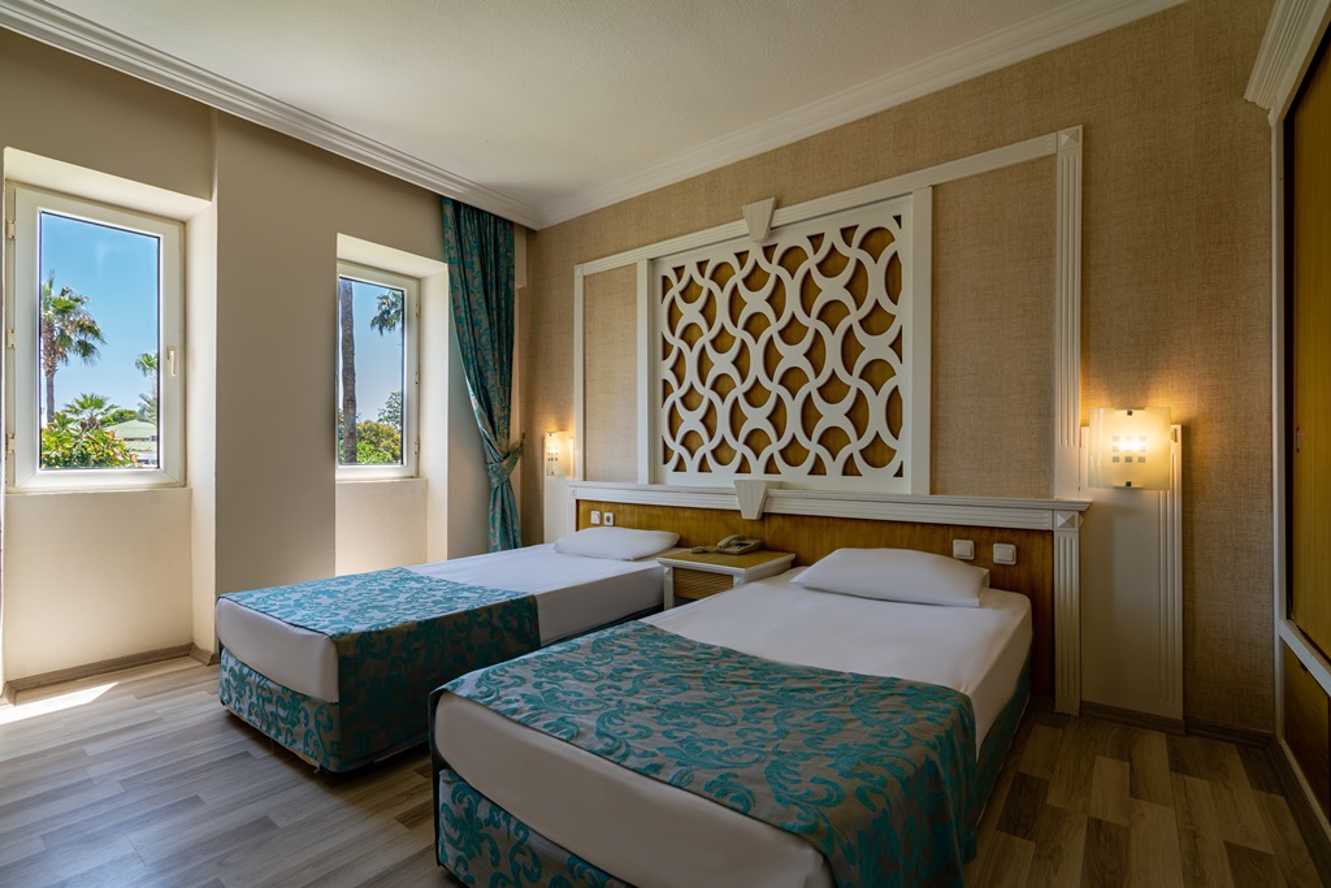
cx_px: 666
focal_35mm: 16
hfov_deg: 96.7
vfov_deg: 73.8
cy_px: 444
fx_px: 592
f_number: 8
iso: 100
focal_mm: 16
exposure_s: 1/50
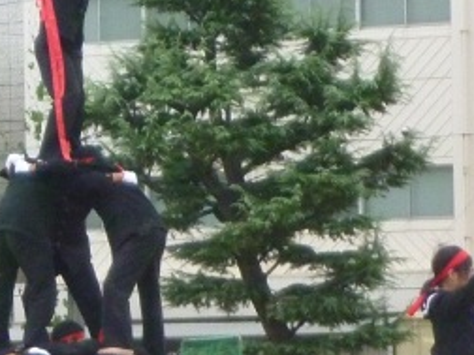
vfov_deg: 3.1
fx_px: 6614
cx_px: 21
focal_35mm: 483
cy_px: 198
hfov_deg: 4.1
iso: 400
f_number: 5.9
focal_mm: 22.5
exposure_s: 1/400
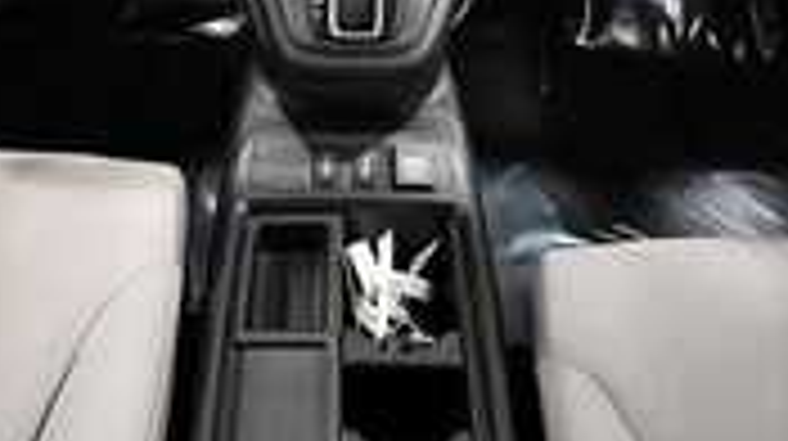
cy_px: -142
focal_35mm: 36
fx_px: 751
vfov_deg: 27.1
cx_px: 360
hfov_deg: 55.3
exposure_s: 1/60
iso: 4000
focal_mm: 10
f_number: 4.5
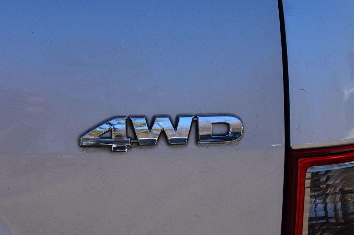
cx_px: 177
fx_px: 811
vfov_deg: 16.5
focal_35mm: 82
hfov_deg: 24.6
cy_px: 118
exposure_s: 1/400
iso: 400
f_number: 11
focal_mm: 55
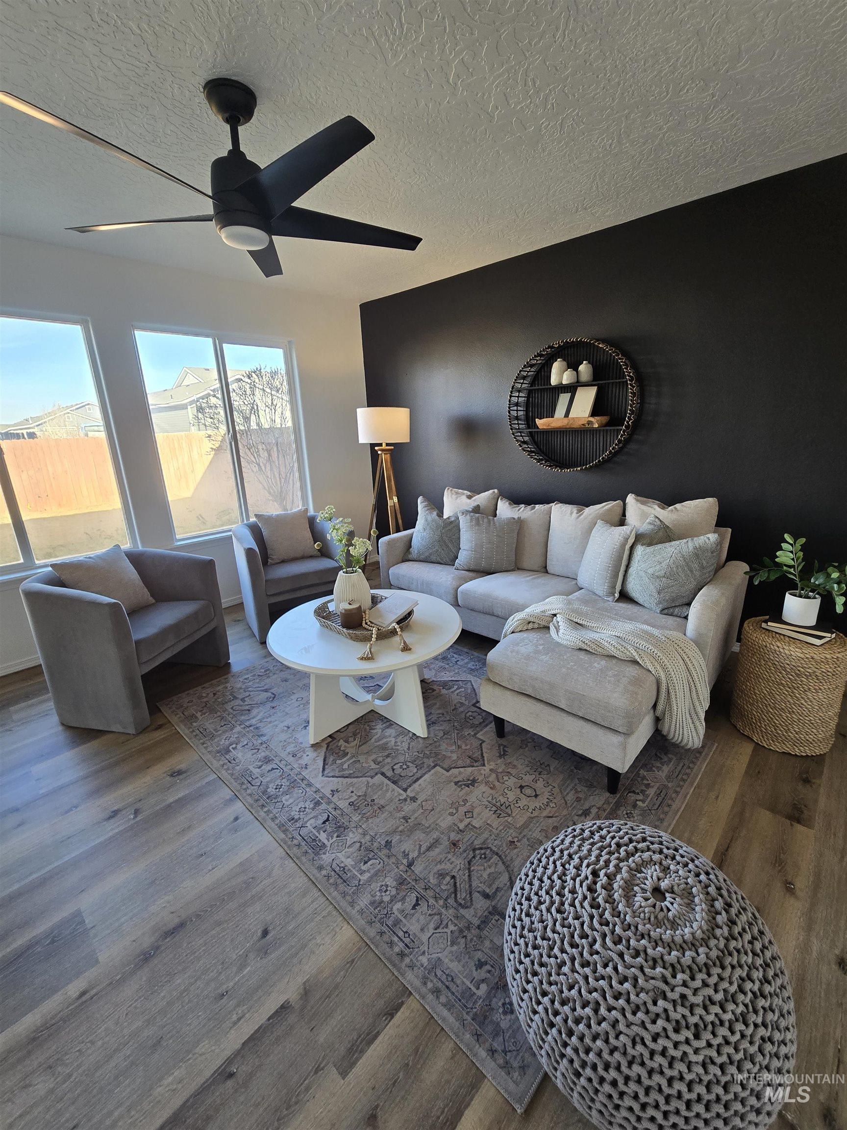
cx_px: 424
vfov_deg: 106.2
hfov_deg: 89.9
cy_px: 565
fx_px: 424
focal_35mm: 13
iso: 100
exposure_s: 1/60
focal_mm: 2.2
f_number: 2.2
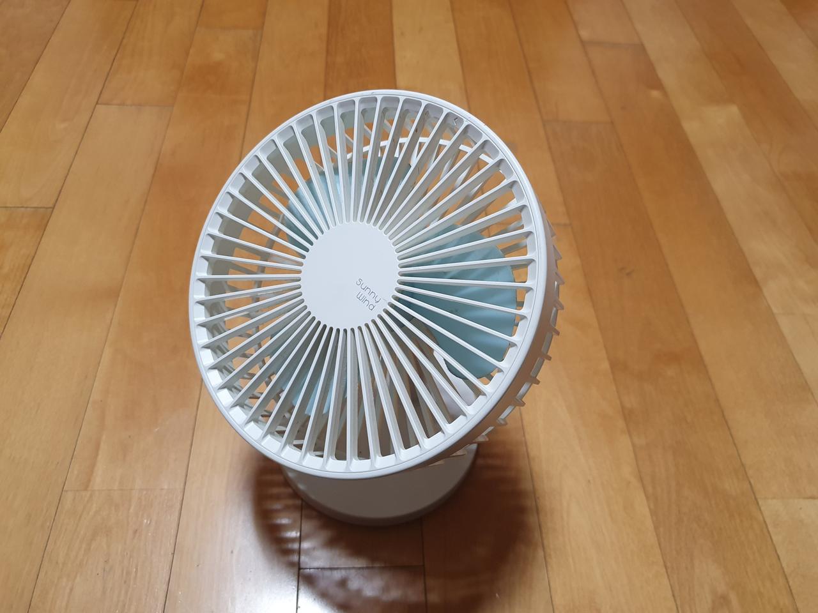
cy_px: 306
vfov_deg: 53.1
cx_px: 409
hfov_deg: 67.3
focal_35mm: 26
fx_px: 614
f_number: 1.5
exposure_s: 1/60
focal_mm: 4.32
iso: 200
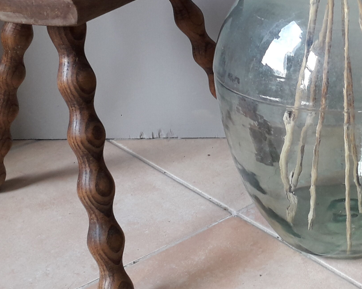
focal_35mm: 67
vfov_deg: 22.5
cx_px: 352
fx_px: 718
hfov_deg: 26.9
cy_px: 60
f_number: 1.9
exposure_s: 1/50
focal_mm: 3.6
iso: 50
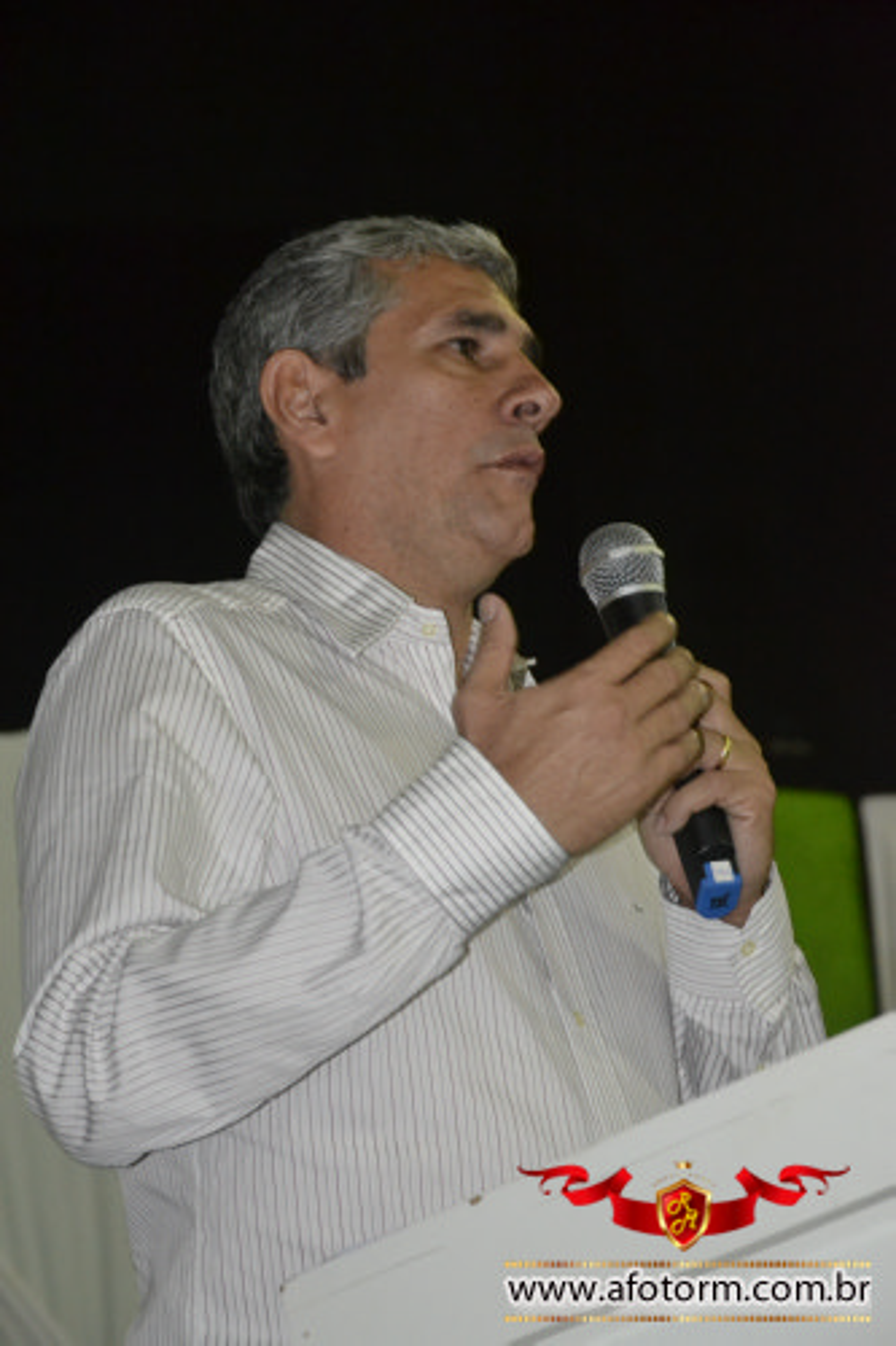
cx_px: 448
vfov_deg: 17.1
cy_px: 673
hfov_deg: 11.4
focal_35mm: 120
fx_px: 4483
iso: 3200
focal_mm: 80
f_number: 5.6
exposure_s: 1/60
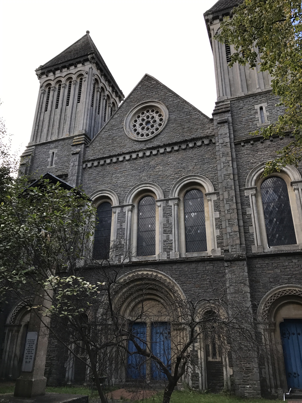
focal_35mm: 28
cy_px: 202
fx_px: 326
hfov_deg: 49.7
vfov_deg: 63.4
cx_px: 151
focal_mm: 3.99
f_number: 1.8
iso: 20
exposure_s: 1/523
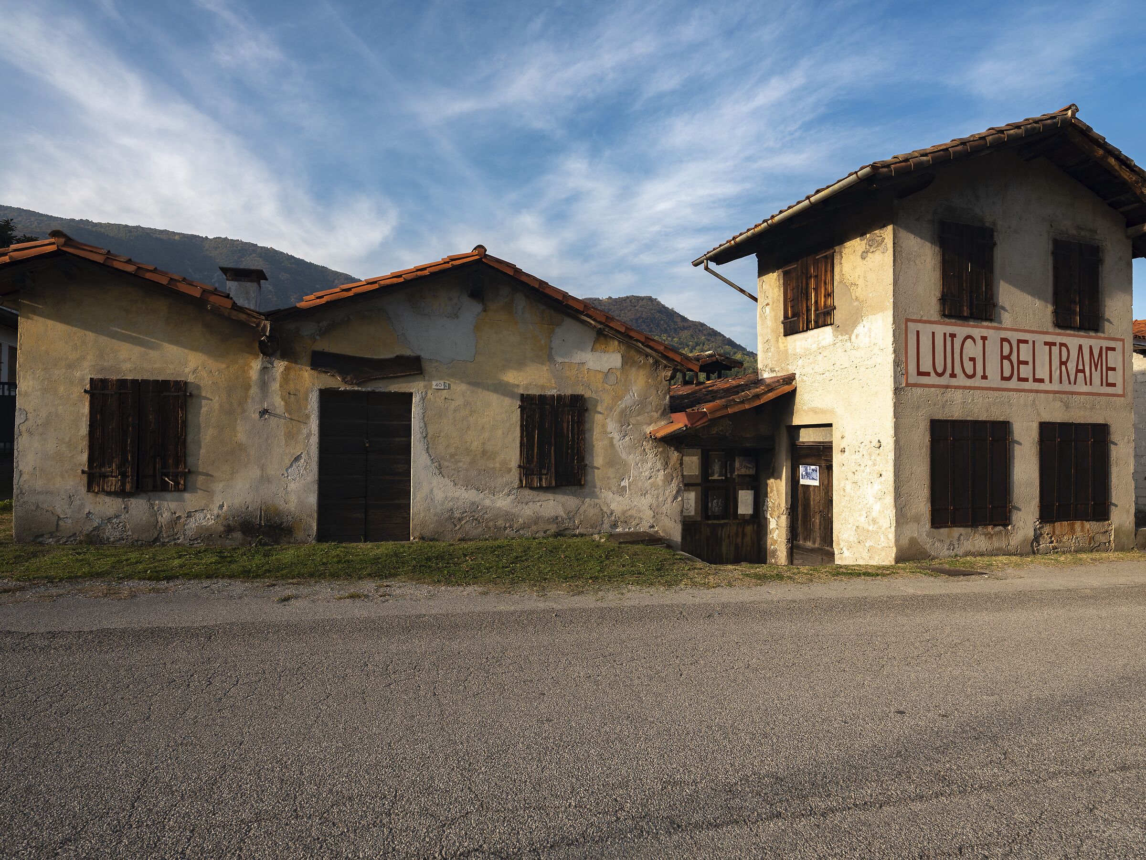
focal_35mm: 18
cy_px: 430
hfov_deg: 87.8
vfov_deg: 71.6
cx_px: 573
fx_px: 596
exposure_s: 1/125
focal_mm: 23
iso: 100
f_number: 8
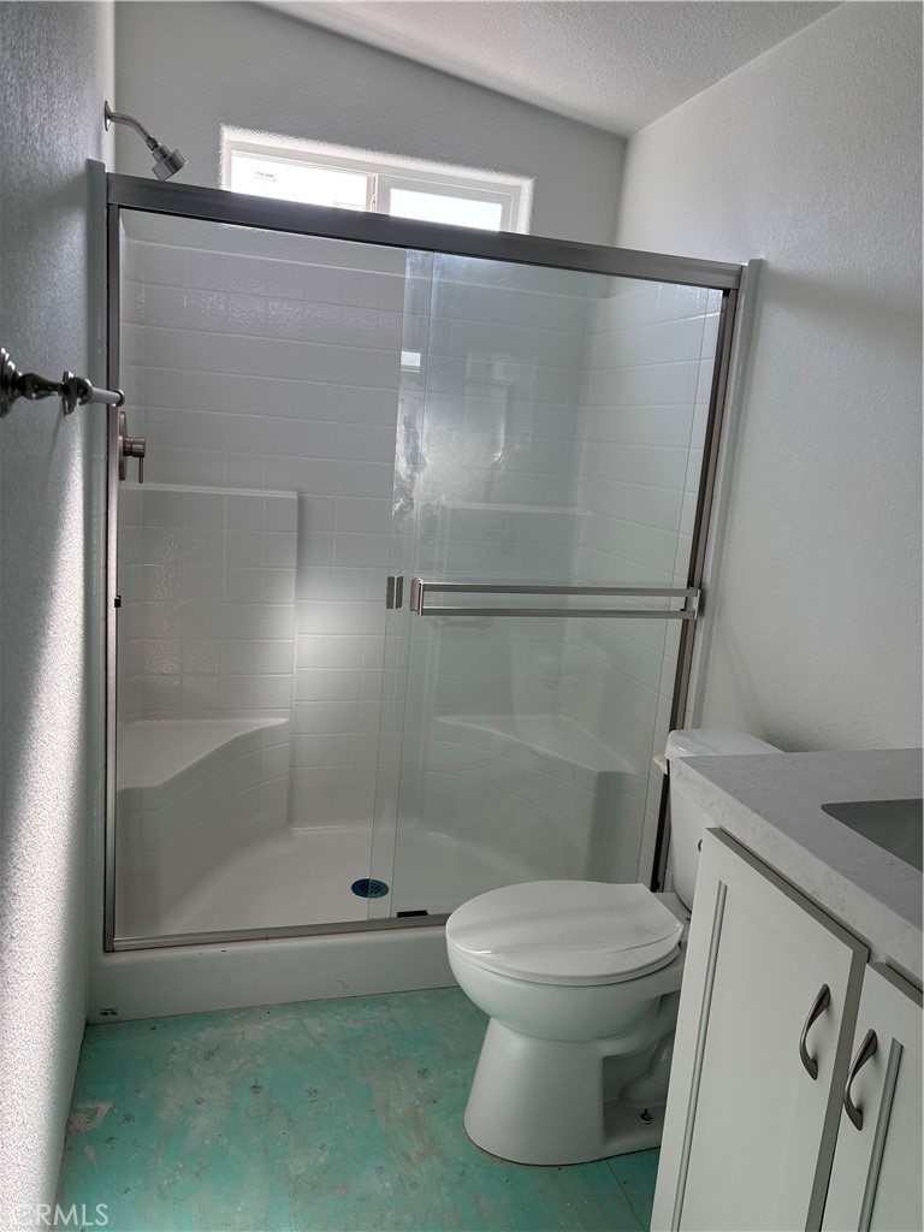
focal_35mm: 26
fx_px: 925
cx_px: 462
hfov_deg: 53.1
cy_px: 616
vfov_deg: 67.3
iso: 80
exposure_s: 1/121
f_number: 1.6
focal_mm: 5.96
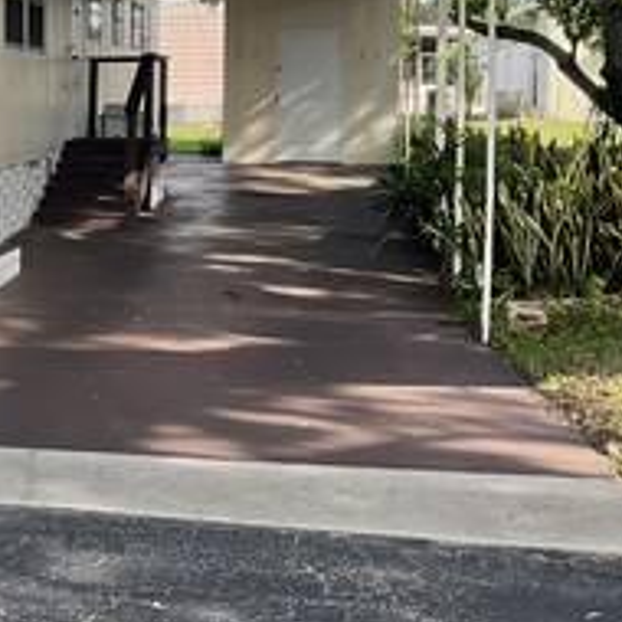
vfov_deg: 24.7
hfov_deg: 22.4
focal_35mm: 69
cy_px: 164
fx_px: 1403
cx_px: -190
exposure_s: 1/188
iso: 16
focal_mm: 3
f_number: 1.8
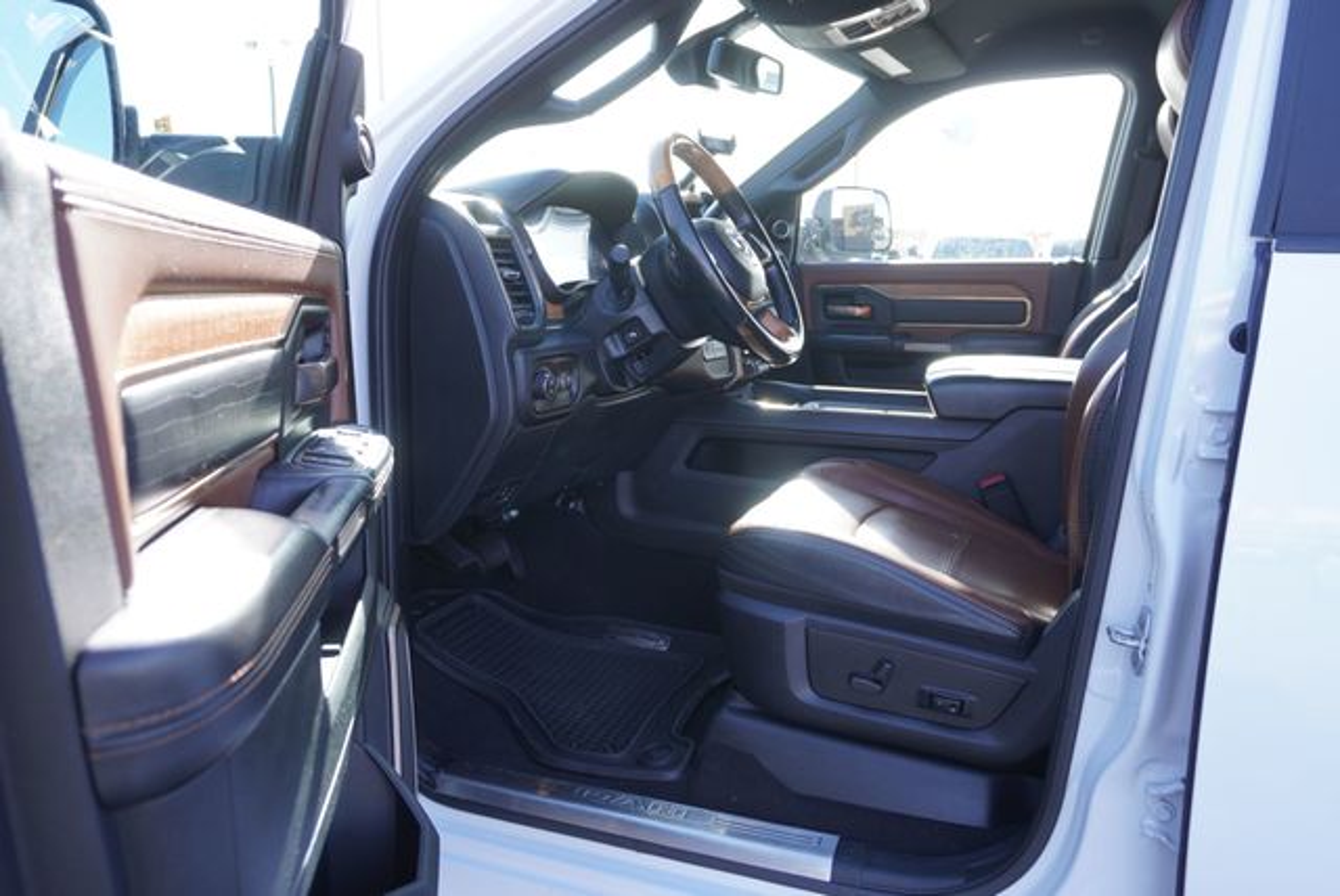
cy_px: 448
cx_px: 670
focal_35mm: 27
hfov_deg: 67.3
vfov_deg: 48.0
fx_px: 1006
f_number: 4.5
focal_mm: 18
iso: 100
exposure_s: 1/80
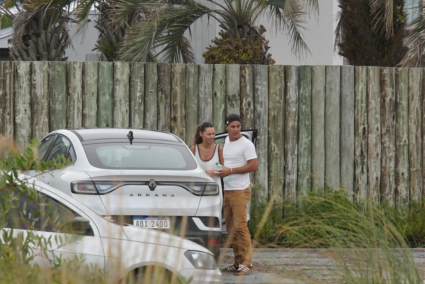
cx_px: 212
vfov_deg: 3.9
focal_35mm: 352
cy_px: 142
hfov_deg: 5.9
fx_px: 4155
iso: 2500
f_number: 9
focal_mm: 235
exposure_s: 1/800
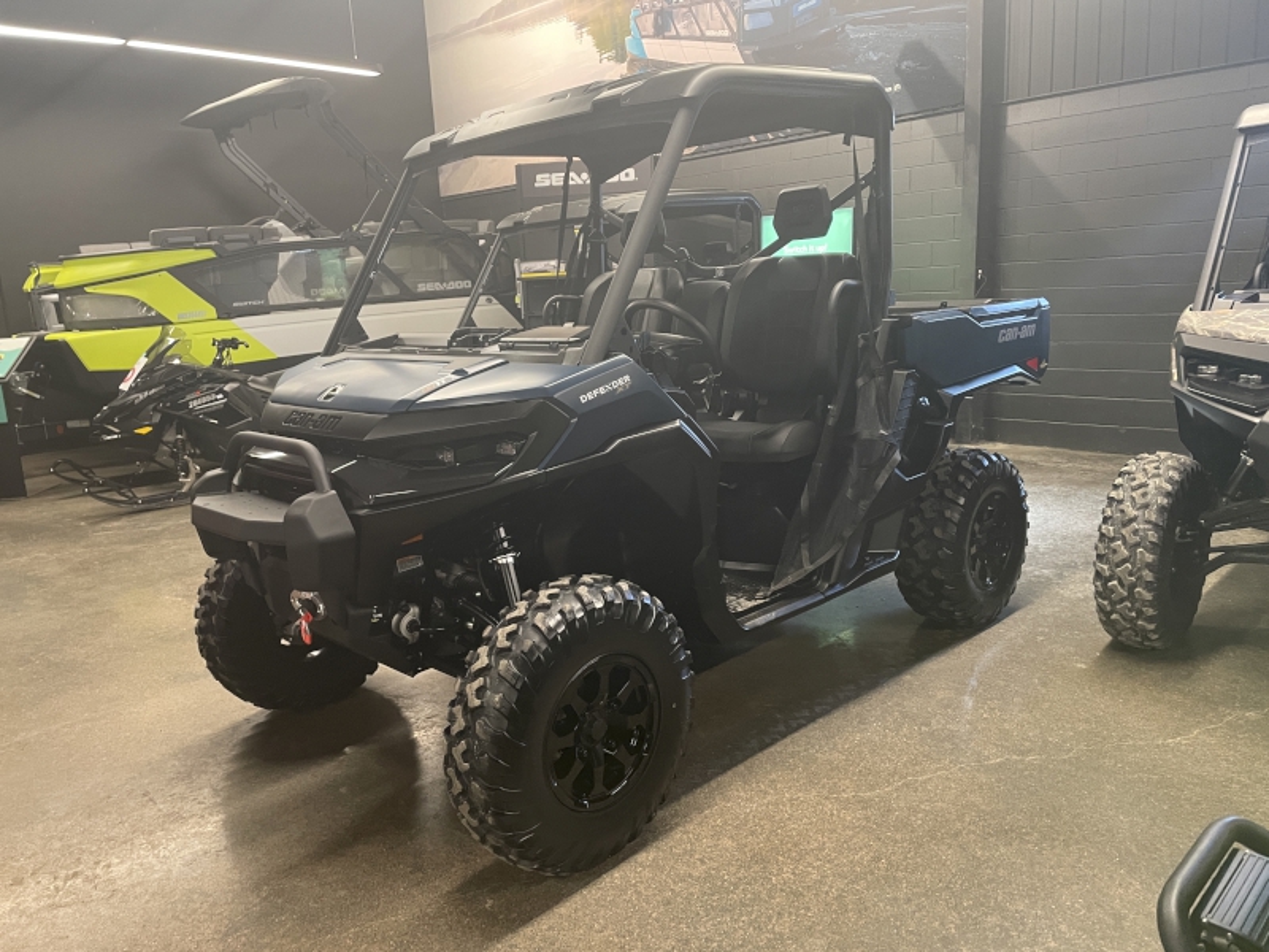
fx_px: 953
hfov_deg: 67.3
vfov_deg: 53.1
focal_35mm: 26
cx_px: 634
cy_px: 476
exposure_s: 1/60
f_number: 1.6
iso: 320
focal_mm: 4.2
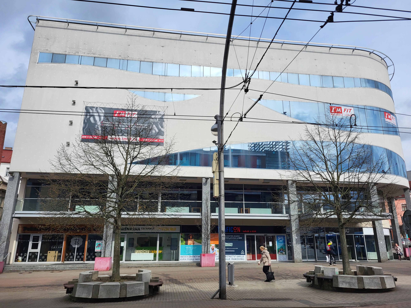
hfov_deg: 67.3
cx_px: 206
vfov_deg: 53.1
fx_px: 309
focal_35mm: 26
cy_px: 154
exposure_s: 1/2510
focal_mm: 5.4
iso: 40
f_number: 1.8
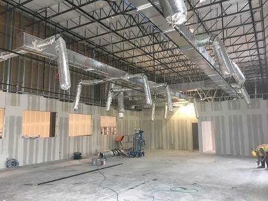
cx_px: 134
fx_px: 224
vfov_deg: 48.2
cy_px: 100
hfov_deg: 61.7
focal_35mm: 29
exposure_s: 1/30
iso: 64
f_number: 2.2
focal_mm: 4.15
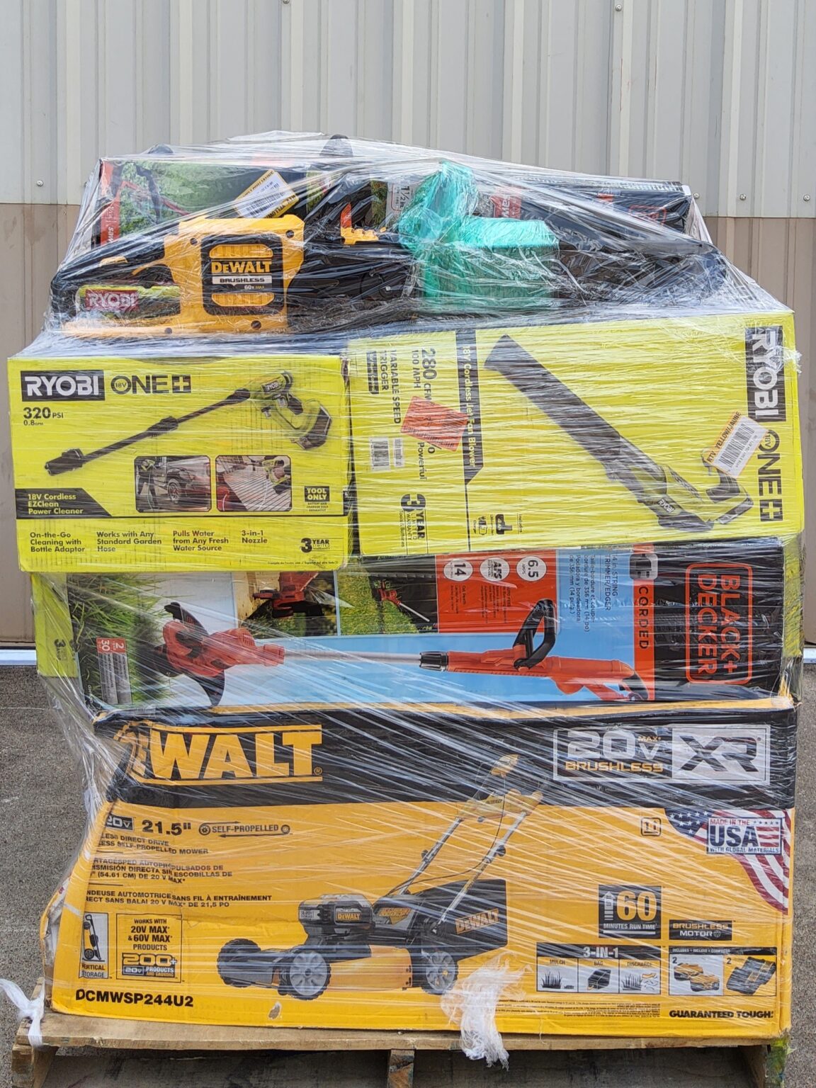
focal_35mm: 25
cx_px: 408
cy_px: 544
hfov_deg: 54.9
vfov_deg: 69.4
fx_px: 786
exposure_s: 1/400
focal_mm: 3.08
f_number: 2
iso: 32
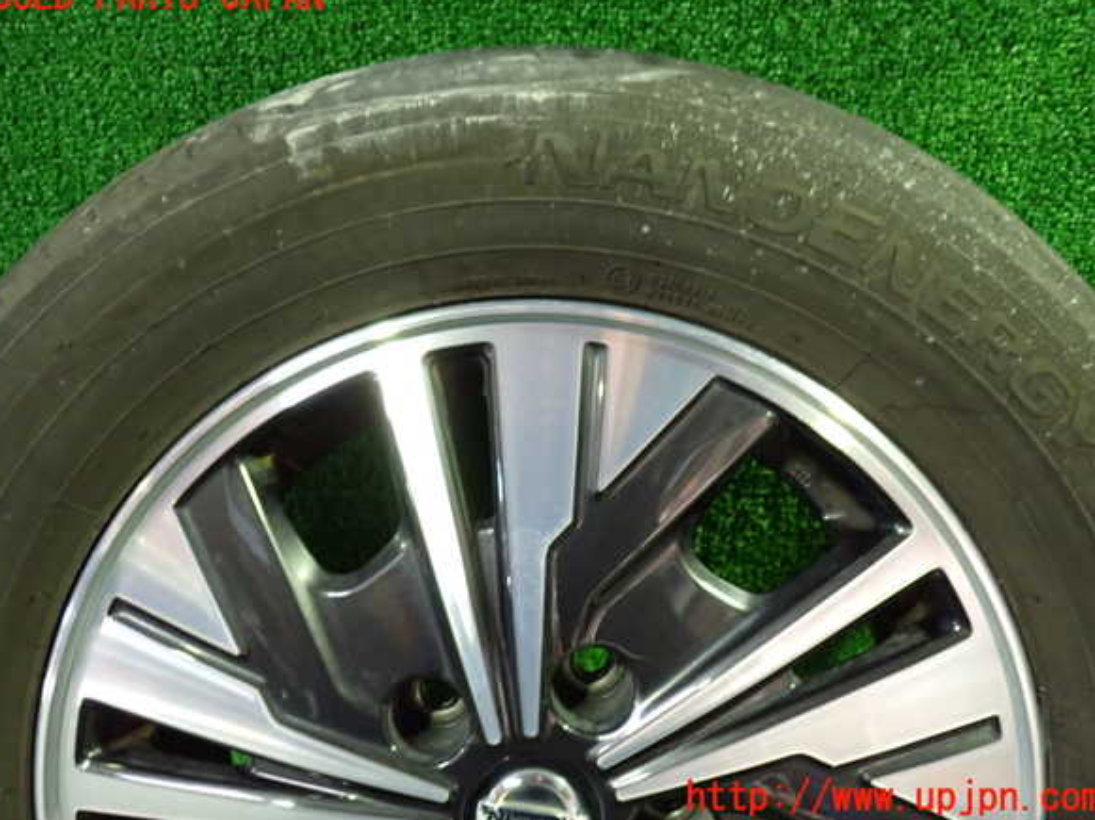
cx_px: 547
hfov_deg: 58.4
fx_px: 980
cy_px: 398
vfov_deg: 45.4
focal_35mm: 31
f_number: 2.3
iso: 800
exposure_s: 1/30
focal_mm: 5.4
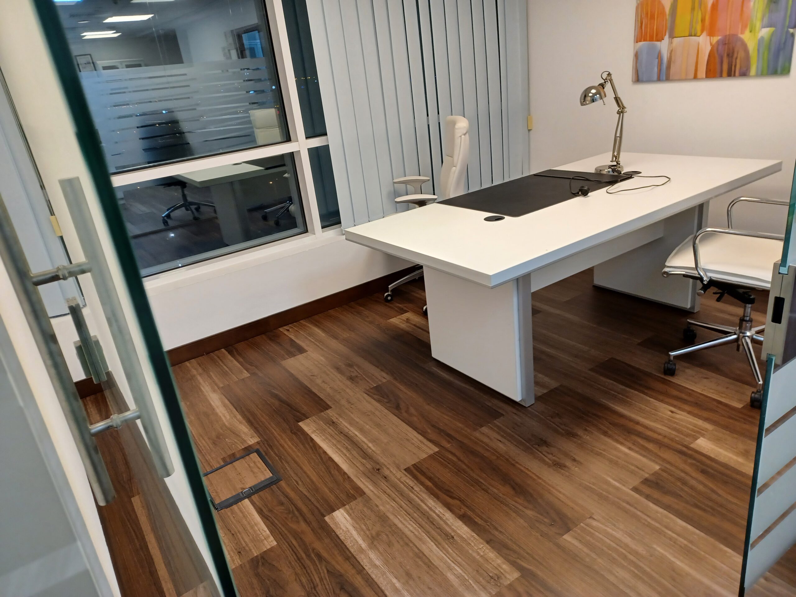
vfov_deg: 54.9
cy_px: 298
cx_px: 398
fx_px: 575
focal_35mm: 25
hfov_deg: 69.4
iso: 320
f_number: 1.8
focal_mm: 4.6
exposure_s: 1/49
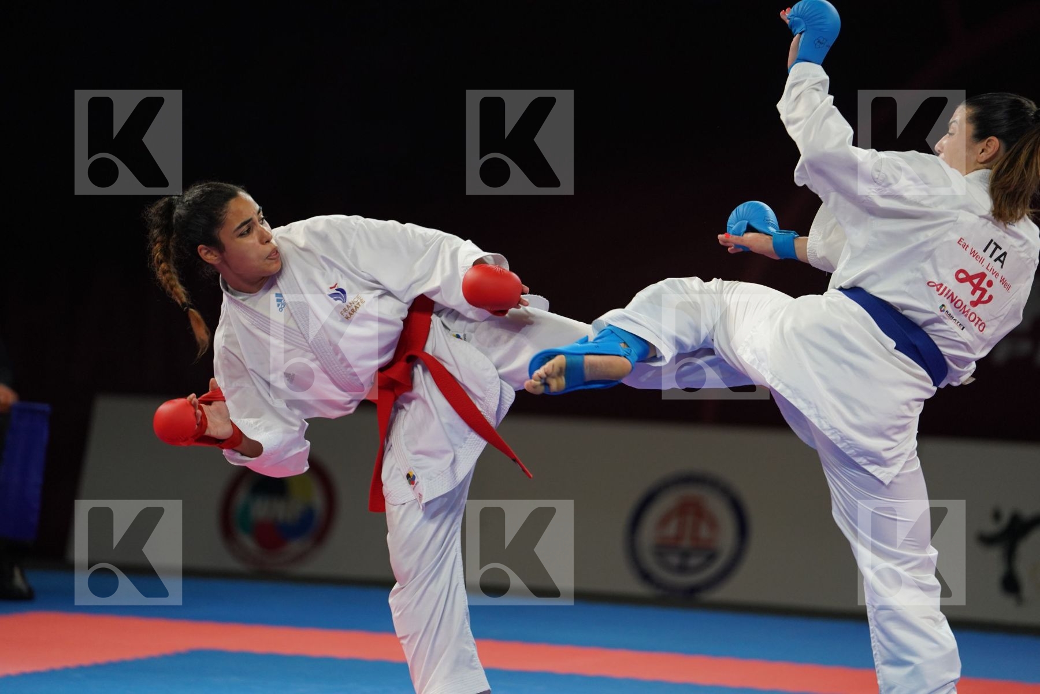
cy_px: 347
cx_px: 520
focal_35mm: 200
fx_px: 5777
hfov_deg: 10.3
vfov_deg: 6.9
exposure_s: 1/1000
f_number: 2.8
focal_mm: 200
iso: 1600
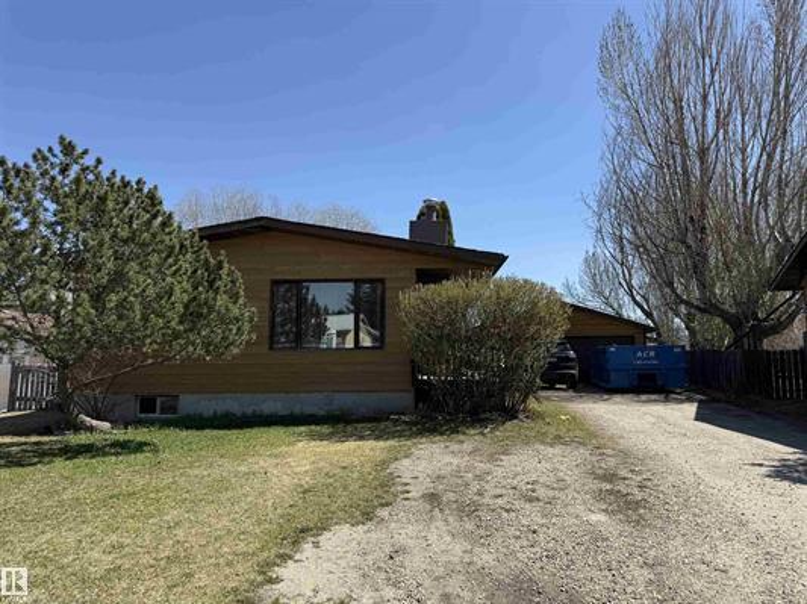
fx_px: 559
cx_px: 404
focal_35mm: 24
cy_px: 302
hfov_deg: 71.6
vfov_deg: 56.8
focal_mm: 6.76
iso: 80
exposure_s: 1/3759
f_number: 1.78
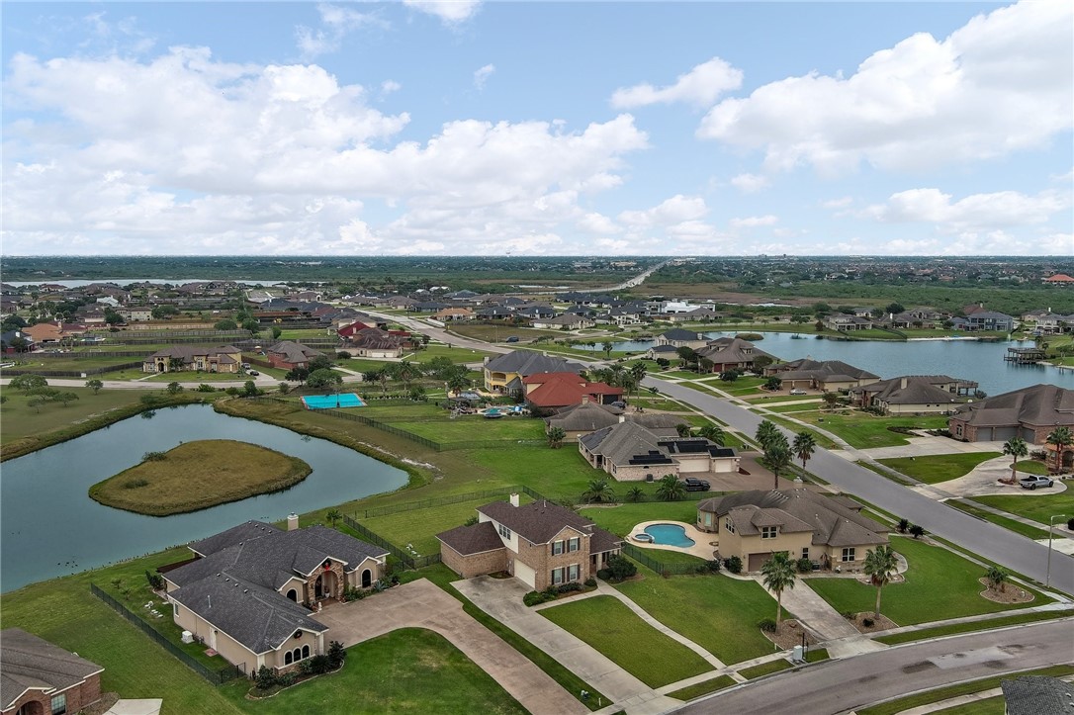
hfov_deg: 63.7
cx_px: 537
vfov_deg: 44.9
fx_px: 865
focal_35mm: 29
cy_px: 358
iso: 100
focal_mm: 10.57
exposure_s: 1/1400
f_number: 2.8
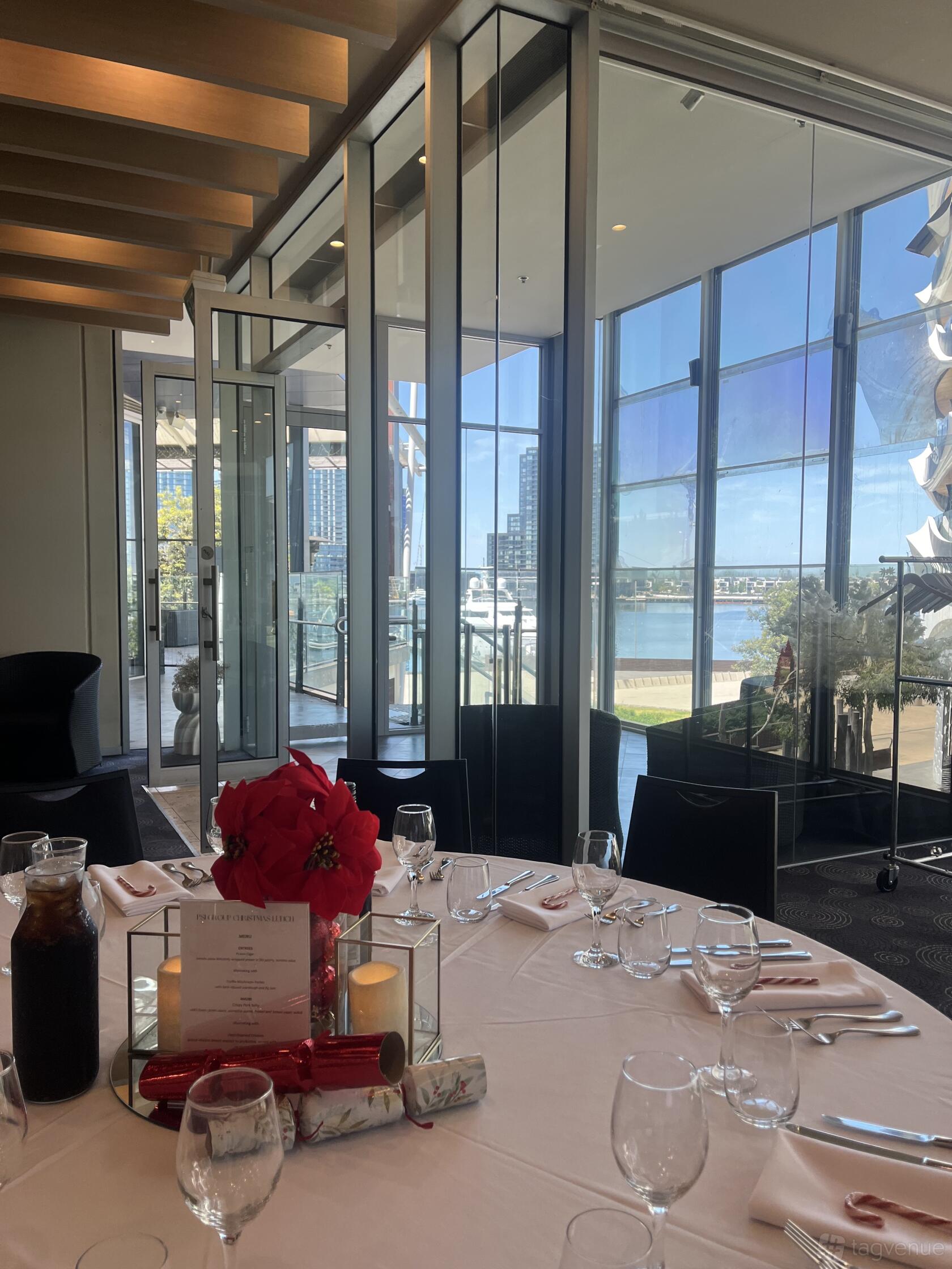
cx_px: 476
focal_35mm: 26
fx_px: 953
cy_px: 634
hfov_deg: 53.1
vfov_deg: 67.3
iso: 50
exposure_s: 1/422
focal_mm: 5.1
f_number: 1.6
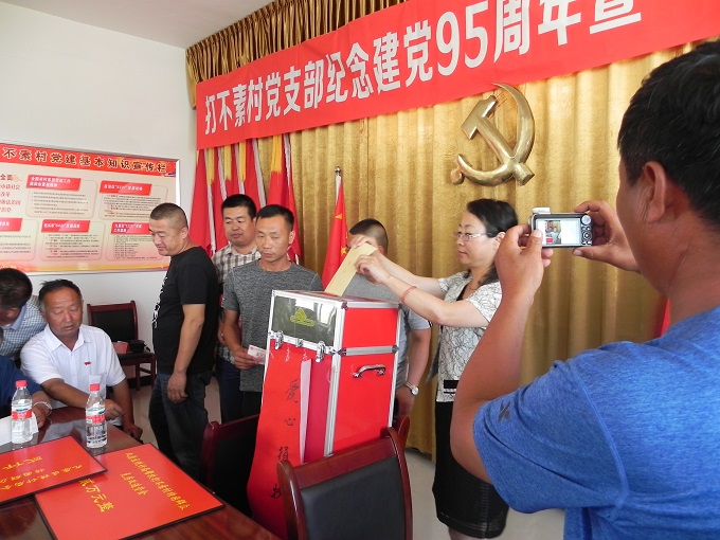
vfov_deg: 53.1
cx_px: 360
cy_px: 270
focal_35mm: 26
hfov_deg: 67.3
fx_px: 541
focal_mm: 4.6
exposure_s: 1/33.2
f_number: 2.8
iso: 160
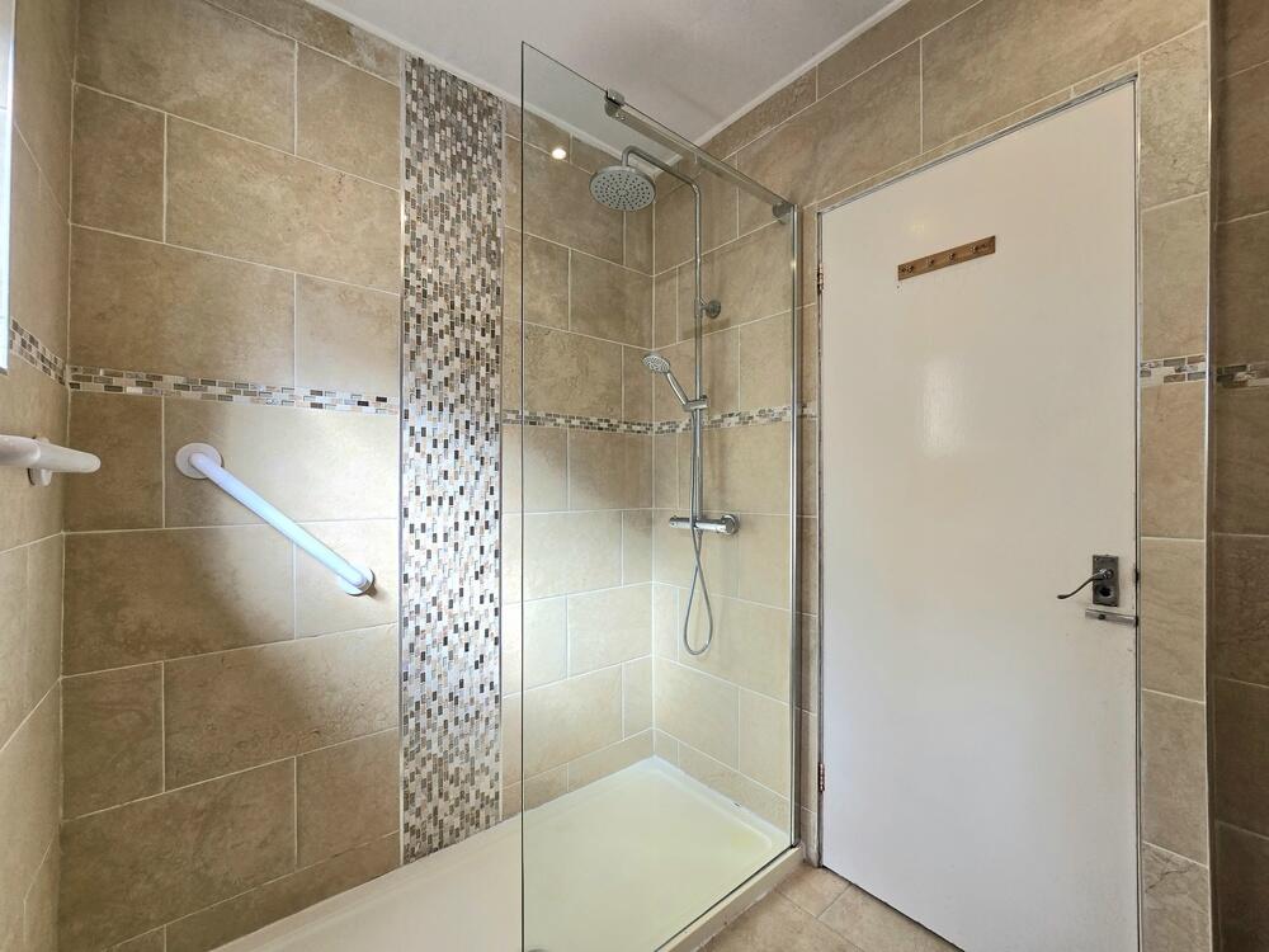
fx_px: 477
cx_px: 634
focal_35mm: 13
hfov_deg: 106.2
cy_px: 476
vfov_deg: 89.9
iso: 50
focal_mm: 2.2
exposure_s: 1/256
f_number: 2.2
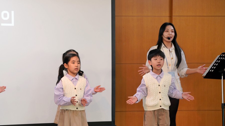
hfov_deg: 10.3
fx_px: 1253
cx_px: 112
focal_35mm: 210
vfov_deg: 5.8
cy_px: 63
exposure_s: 1/250
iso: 1000
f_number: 4
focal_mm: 200
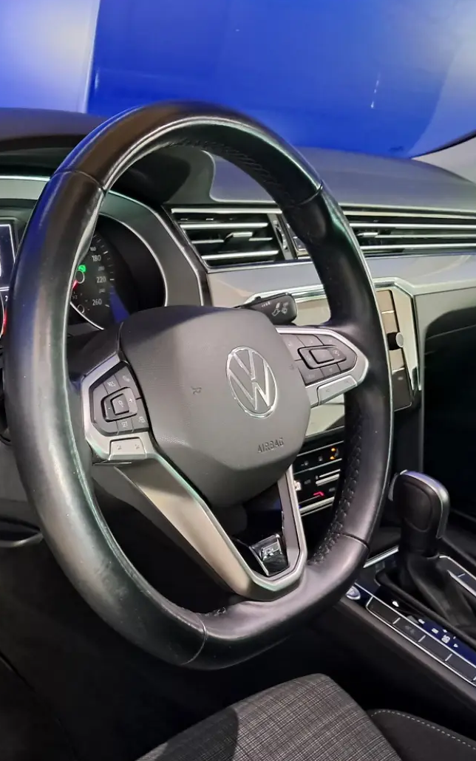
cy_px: 395
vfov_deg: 49.3
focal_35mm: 40
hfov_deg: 30.8
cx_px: 66
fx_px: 830
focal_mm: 4
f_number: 1.8
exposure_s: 1/20
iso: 1250
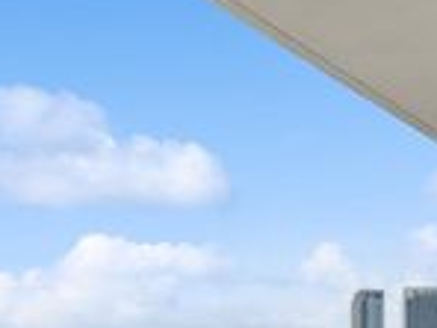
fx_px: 656
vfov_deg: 25.5
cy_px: 380
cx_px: 213
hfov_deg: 36.8
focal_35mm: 52
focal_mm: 16
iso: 200
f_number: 10
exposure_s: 1/500
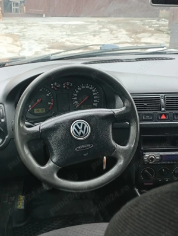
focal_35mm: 47
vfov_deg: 40.4
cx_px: 89
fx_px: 321
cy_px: 118
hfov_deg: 31.0
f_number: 1.8
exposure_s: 1/50
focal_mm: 3.98
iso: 228
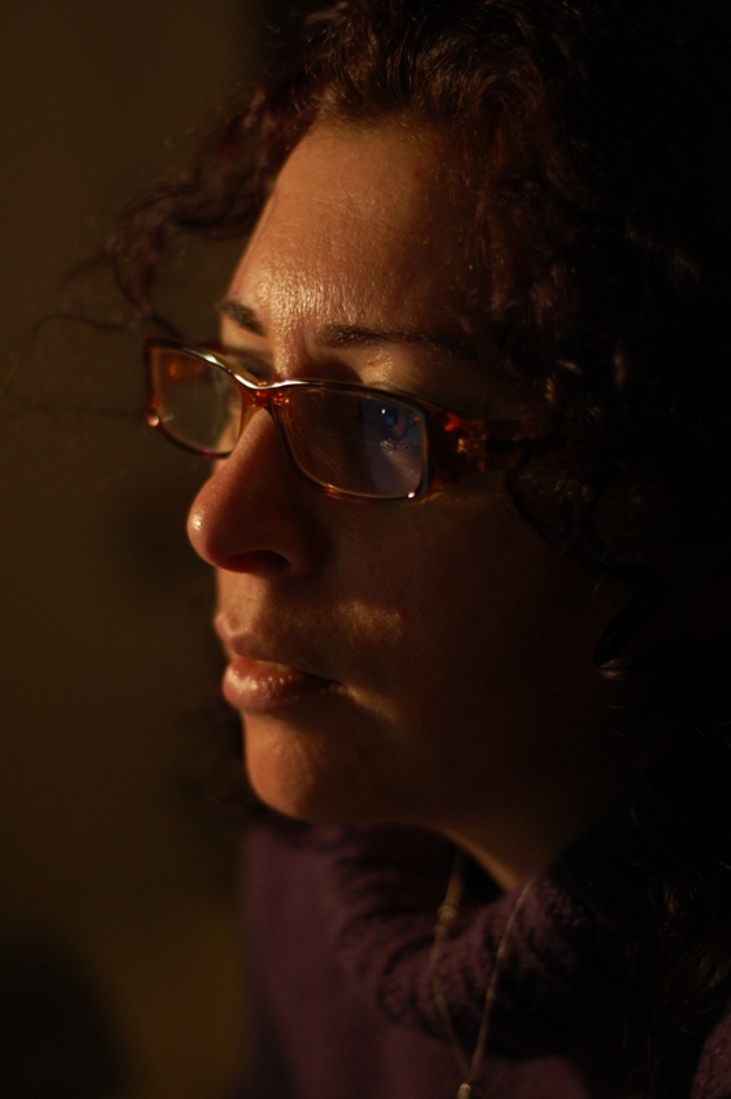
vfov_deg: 27.0
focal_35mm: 75
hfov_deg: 18.2
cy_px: 550
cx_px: 366
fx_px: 2288
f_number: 2
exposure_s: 1/60
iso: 200
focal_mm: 50
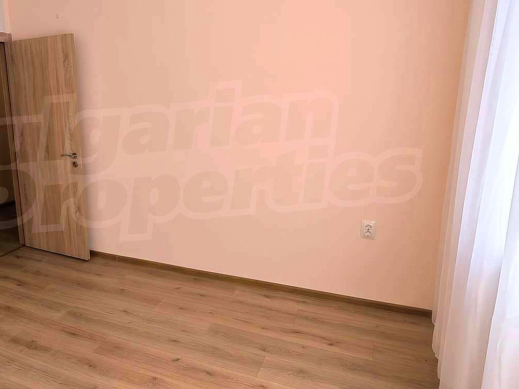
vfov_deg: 51.2
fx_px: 405
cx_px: 163
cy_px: 167
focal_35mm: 27
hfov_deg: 63.3
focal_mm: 1.68
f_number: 2.2
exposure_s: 1/100
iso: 50
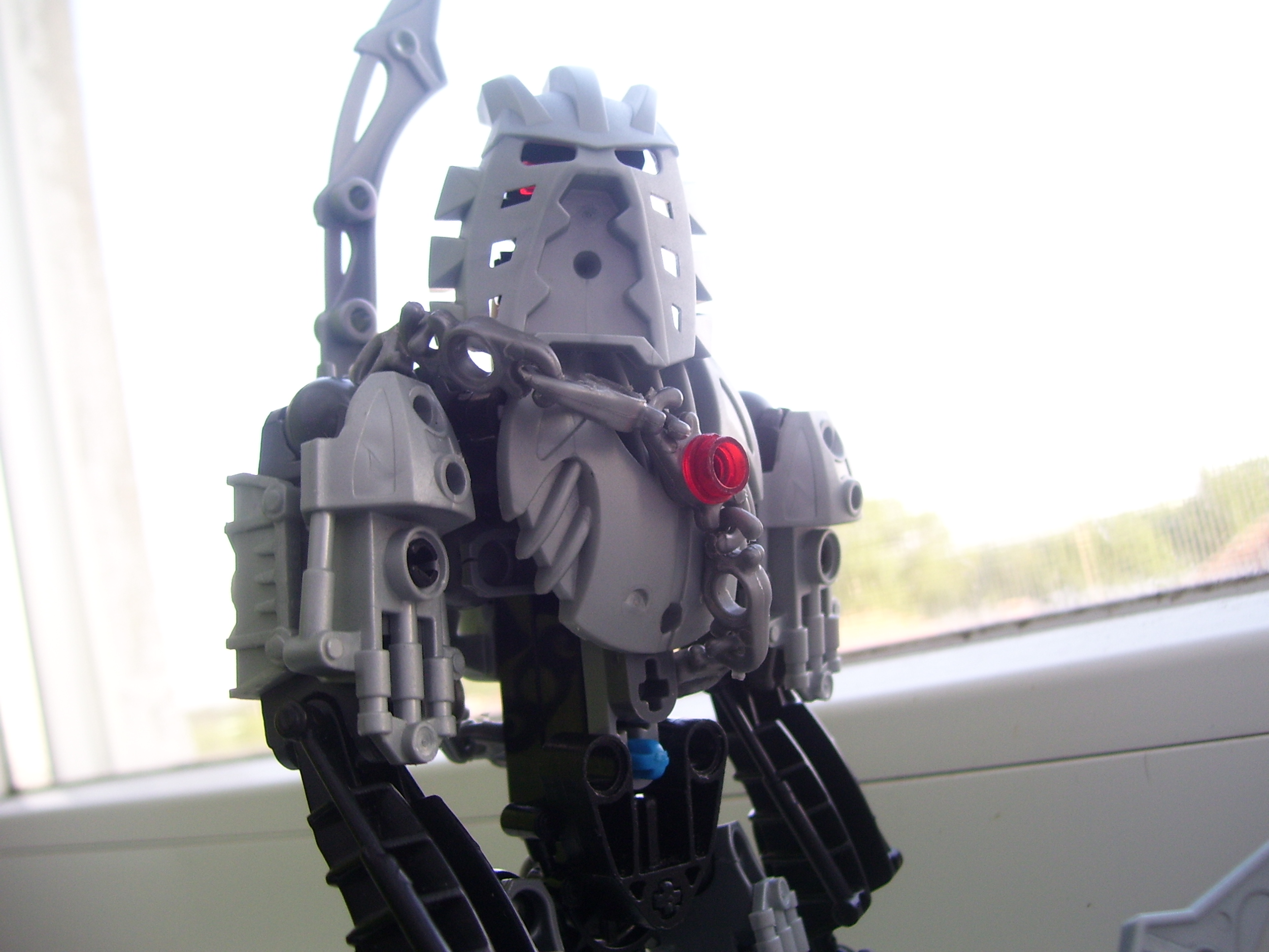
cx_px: 634
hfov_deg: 50.1
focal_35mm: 37
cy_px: 476
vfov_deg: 38.7
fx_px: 1356
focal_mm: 6
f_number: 2.7
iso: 80
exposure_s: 1/45
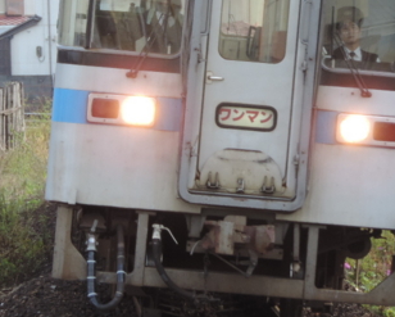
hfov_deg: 7.3
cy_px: 15
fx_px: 3113
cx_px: 208
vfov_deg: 5.8
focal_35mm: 266
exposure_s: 1/100
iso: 80
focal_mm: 18.7
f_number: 4.2
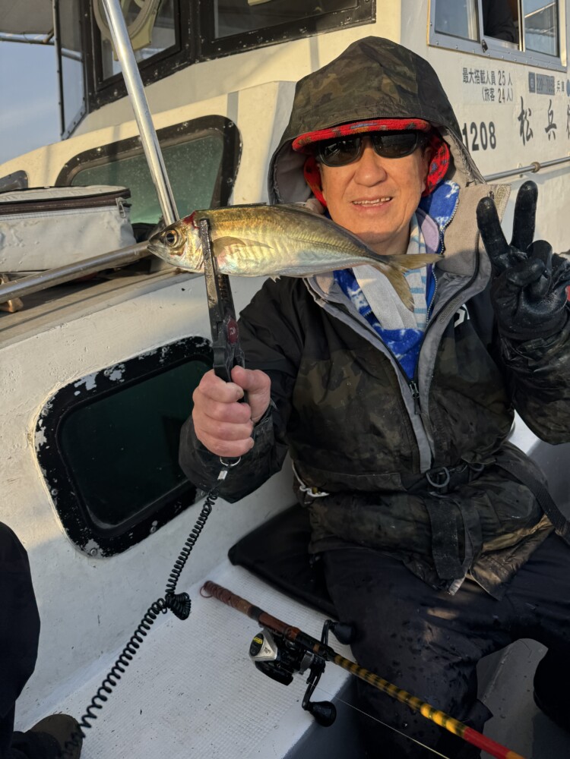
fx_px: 527
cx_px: 285
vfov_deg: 71.6
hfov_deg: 56.8
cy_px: 380
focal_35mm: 24
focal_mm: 6.76
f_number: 1.78
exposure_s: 1/1560
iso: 80
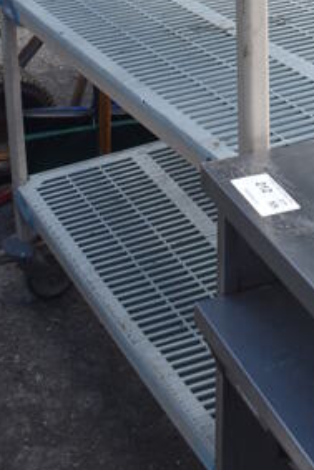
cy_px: -185
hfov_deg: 15.4
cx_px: 314
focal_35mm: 87
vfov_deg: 20.7
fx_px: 1137
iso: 200
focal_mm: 18
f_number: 7.1
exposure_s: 1/320
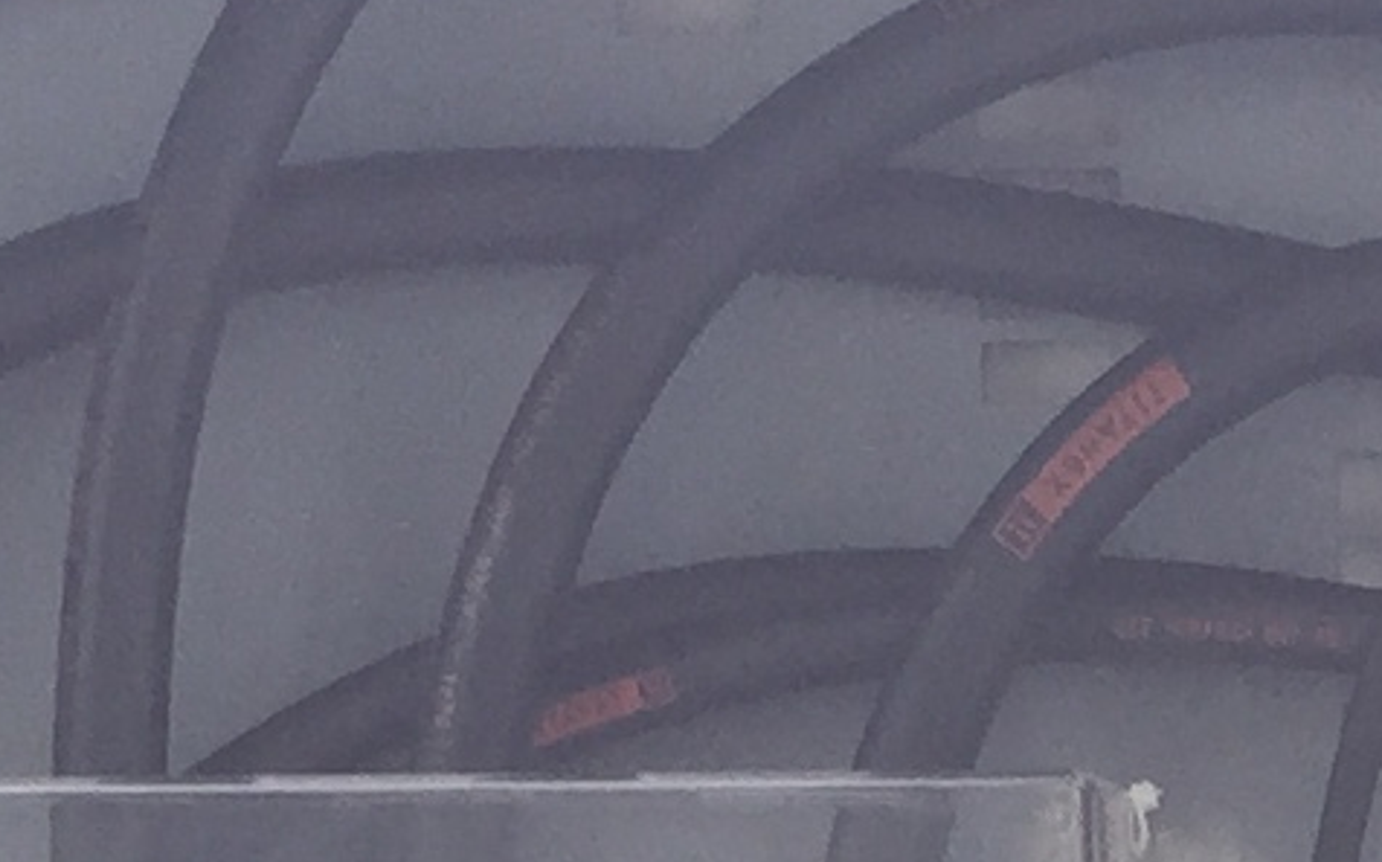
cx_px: 1765
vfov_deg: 5.7
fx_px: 7943
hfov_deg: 9.8
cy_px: 2824
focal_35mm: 211
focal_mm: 4.15
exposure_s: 1/126
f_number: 2.2
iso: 32
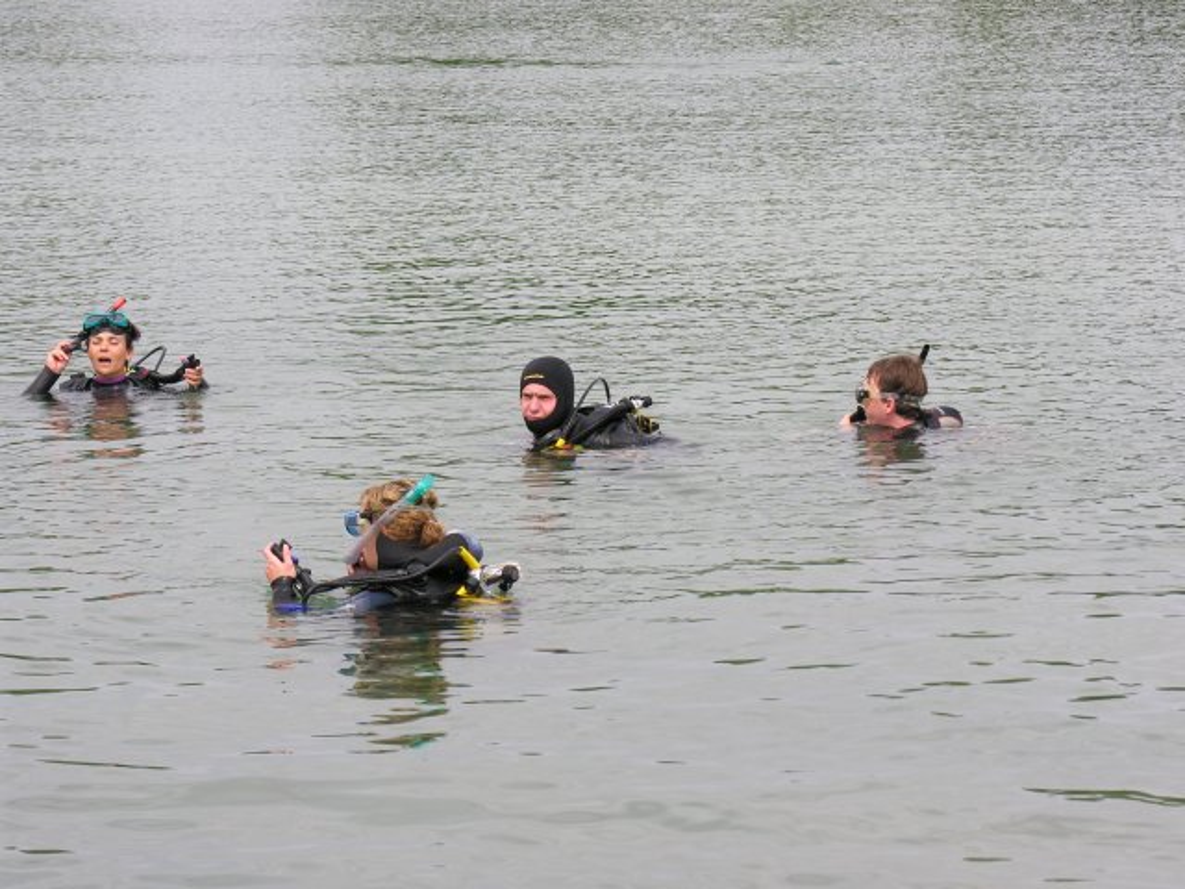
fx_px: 4348
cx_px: 592
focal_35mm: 127
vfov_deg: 11.7
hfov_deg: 15.5
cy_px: 444
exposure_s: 1/158
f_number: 6
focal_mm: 32.4
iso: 50
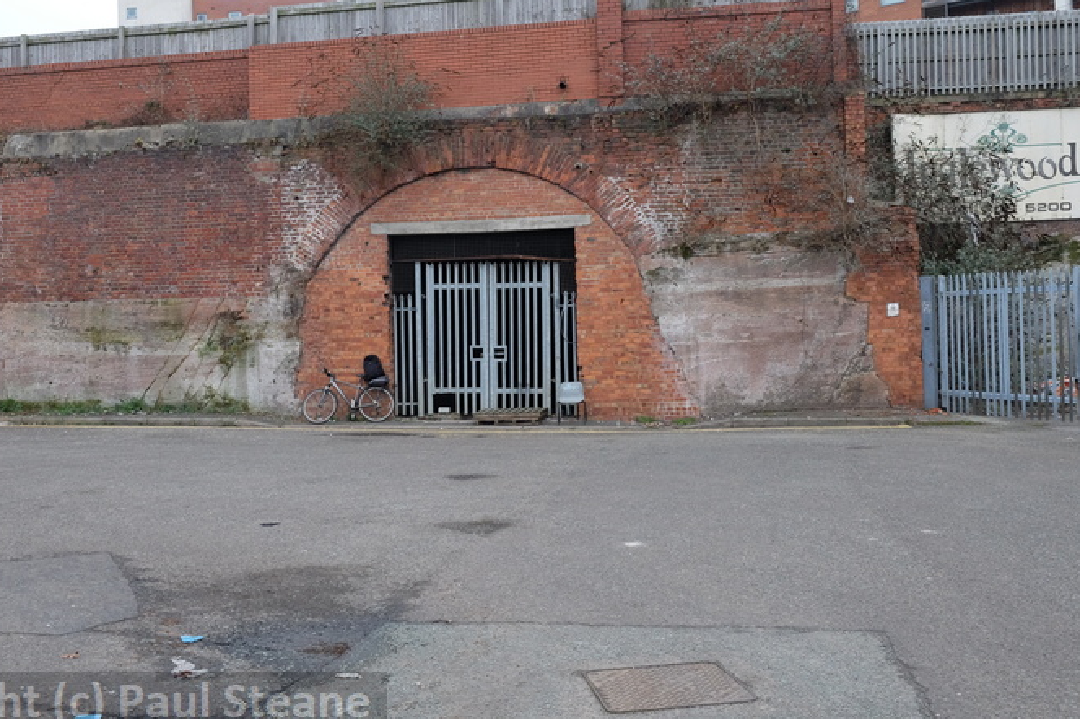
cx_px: 464
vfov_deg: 35.9
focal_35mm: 37
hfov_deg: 51.7
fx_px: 1109
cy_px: 316
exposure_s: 1/125
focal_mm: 20.5
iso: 1000
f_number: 5.6
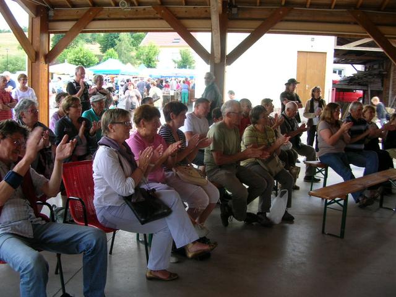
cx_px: 198
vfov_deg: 40.7
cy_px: 148
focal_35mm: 35
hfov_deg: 52.6
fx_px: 400
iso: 50
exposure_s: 1/42.4
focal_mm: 5.8
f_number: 2.8
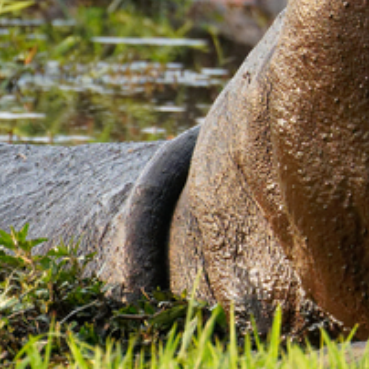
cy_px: 40
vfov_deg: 0.9
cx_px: 524
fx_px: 24289
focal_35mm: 2014
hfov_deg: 0.9
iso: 3200
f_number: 11
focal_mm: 399
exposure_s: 1/500
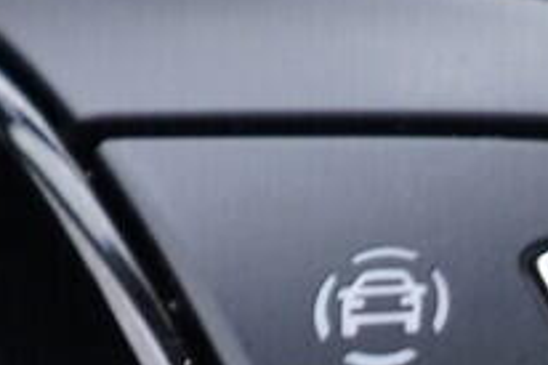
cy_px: 666
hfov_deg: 8.1
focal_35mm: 252
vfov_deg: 5.4
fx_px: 3833
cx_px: 580
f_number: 2.8
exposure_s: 1/40
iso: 250
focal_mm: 24
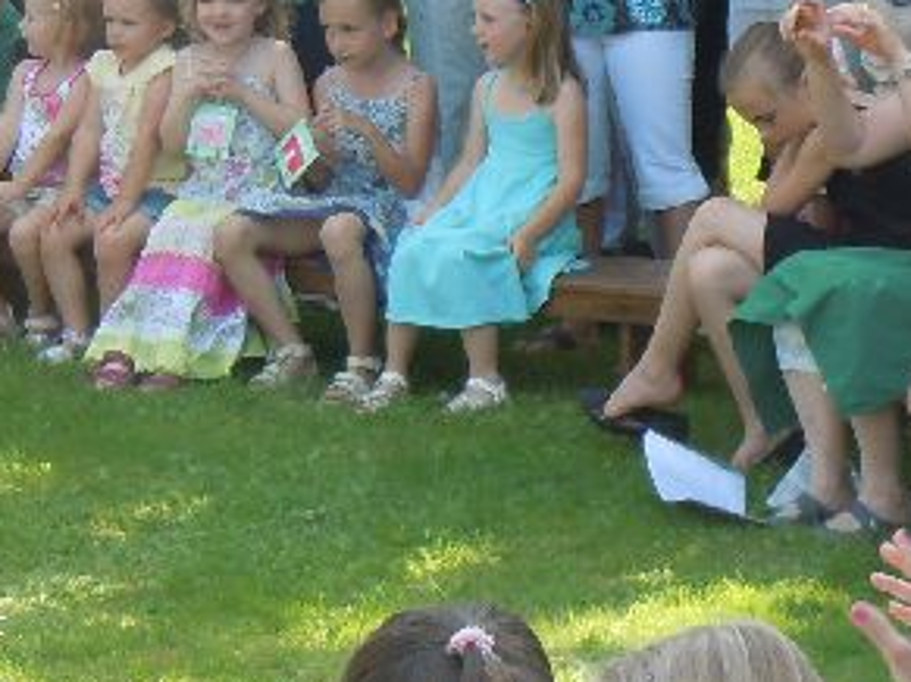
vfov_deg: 7.9
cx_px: 877
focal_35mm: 187
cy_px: 313
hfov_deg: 10.5
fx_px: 4919
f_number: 4.1
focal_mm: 12.2
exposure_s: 1/125
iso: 100
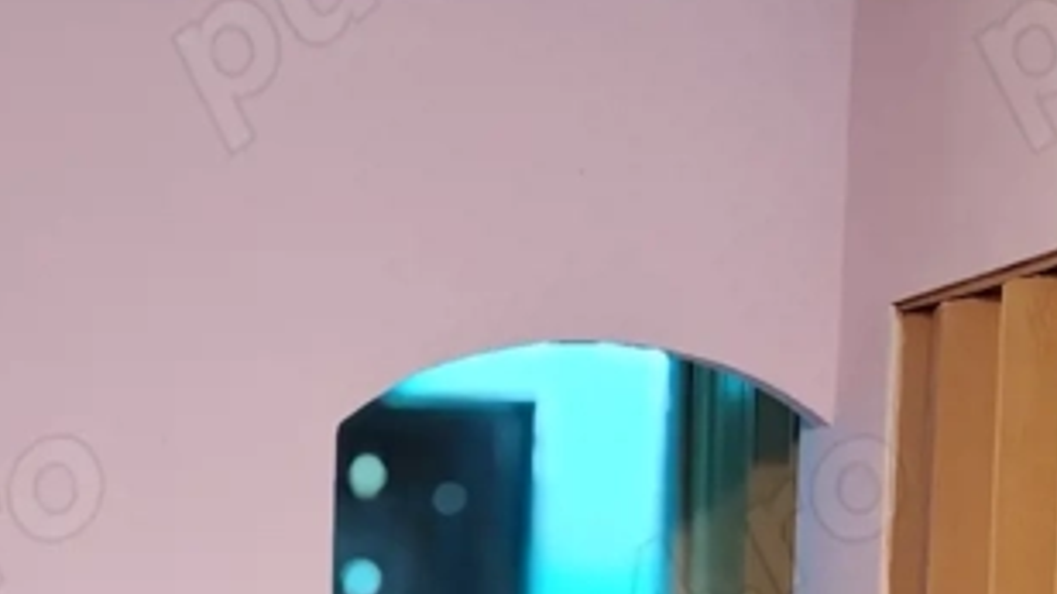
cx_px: 134
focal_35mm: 85
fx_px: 2382
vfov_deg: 13.7
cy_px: 769
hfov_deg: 24.4
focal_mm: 5.25
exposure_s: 1/25
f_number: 4
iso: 704
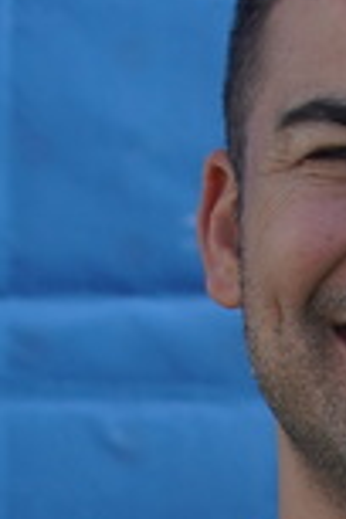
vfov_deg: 5.2
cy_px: 896
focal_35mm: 393
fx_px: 5665
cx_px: 438
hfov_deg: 3.5
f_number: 4
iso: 100
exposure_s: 1/250
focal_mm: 75
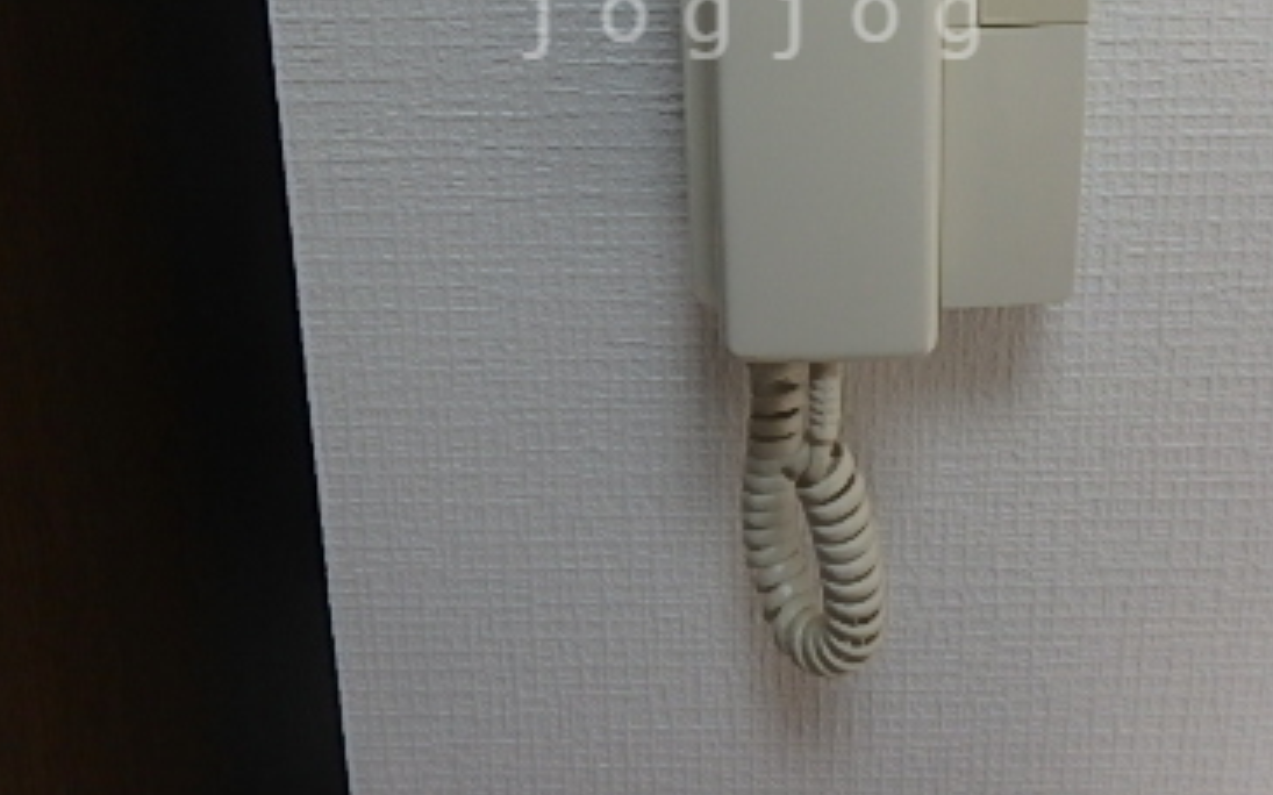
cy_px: 17
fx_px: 1353
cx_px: 760
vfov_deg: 30.6
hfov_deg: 50.1
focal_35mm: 39
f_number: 3.5
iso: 200
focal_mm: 3.7
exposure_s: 1/30
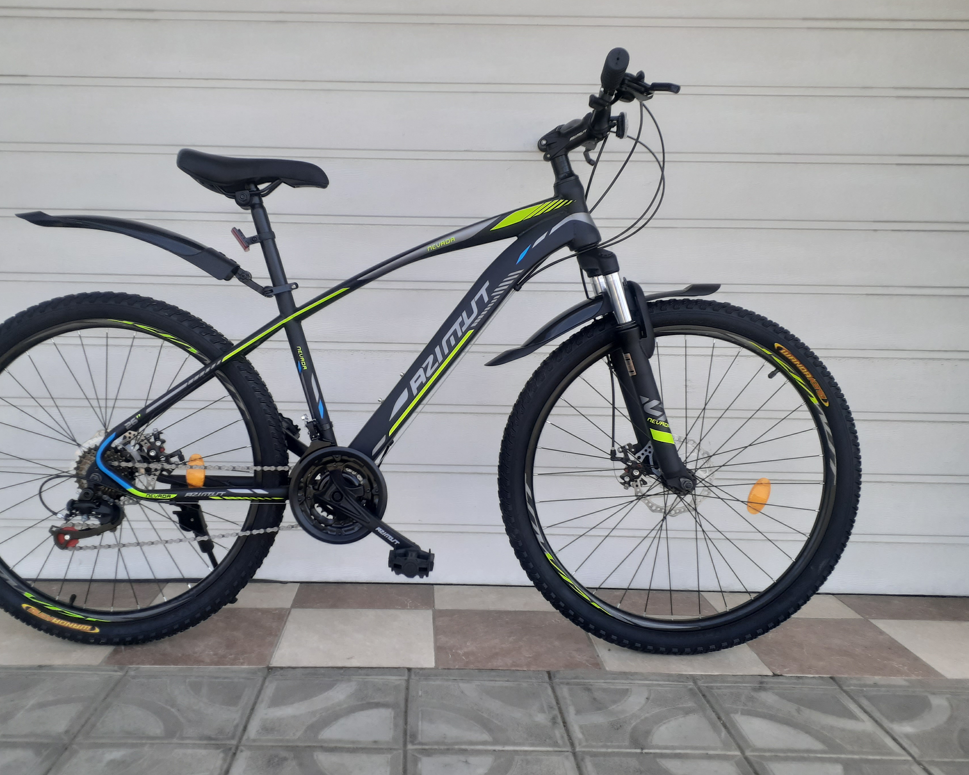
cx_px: 404
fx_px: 918
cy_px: 392
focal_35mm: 32
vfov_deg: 45.8
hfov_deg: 55.4
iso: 40
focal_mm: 3.6
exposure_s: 1/405
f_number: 1.9
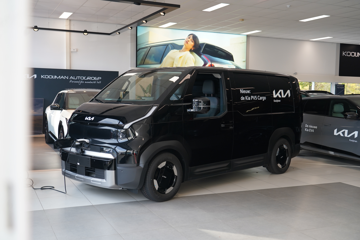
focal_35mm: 40
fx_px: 400
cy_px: 120
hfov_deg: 48.5
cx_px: 180
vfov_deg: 33.4
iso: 640
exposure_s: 1/60
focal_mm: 40
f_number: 4
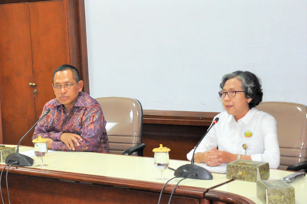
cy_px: 102
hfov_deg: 37.9
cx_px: 154
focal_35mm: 52
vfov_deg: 25.7
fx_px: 447
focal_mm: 35
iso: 1600
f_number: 5
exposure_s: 1/80
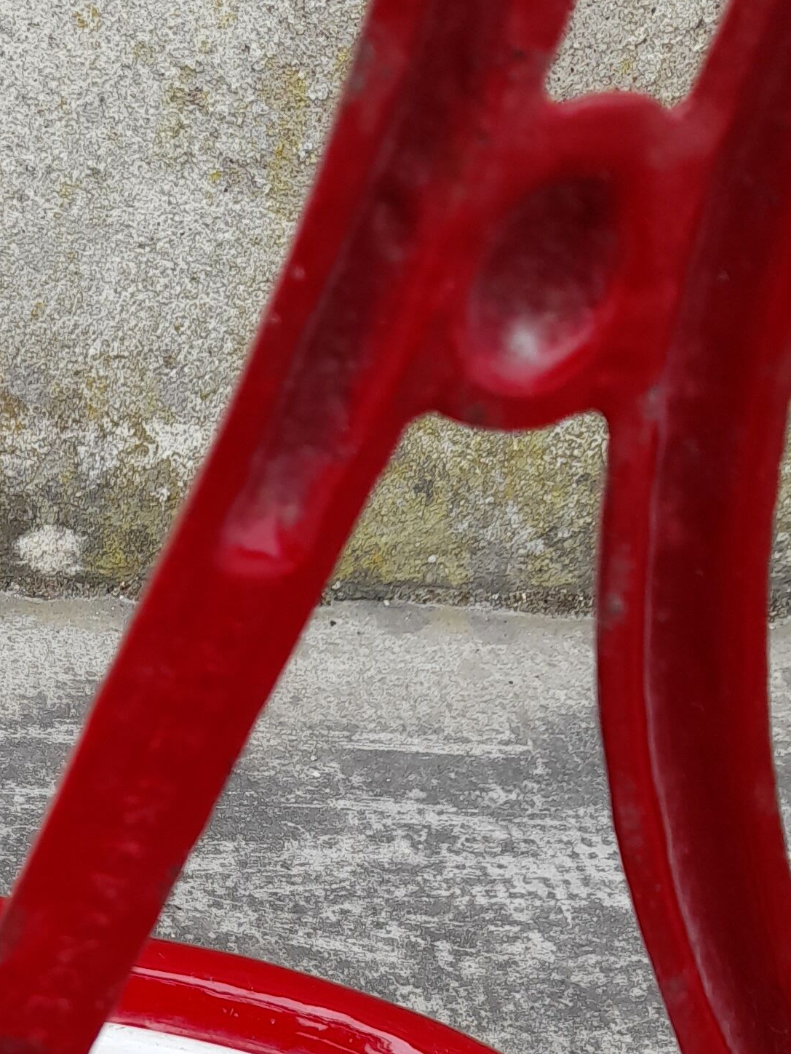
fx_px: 2102
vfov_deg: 27.0
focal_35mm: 69
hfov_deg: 20.6
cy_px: 986
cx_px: -19
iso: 20
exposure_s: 1/407
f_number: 2
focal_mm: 4.6
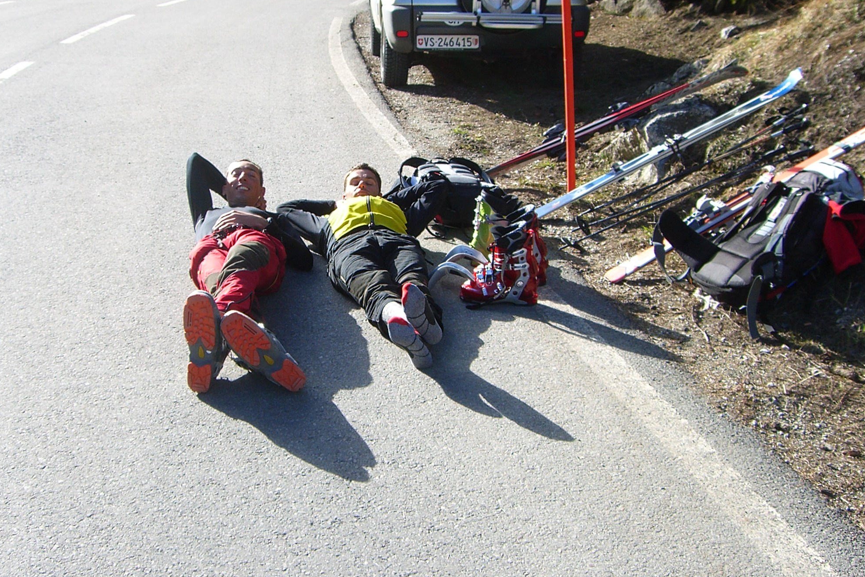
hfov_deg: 41.1
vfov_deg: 28.0
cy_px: 213
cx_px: 390
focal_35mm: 48
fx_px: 1153
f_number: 4.3
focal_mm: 6.2
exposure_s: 1/250
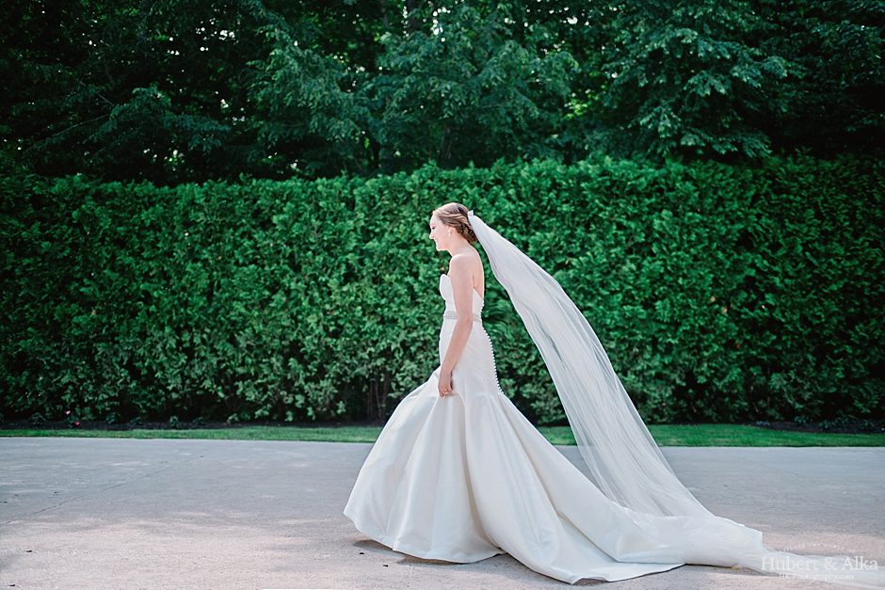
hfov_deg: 54.4
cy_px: 295
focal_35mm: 35
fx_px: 860
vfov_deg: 37.9
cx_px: 442
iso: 500
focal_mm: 35
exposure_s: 1/6400
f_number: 1.8
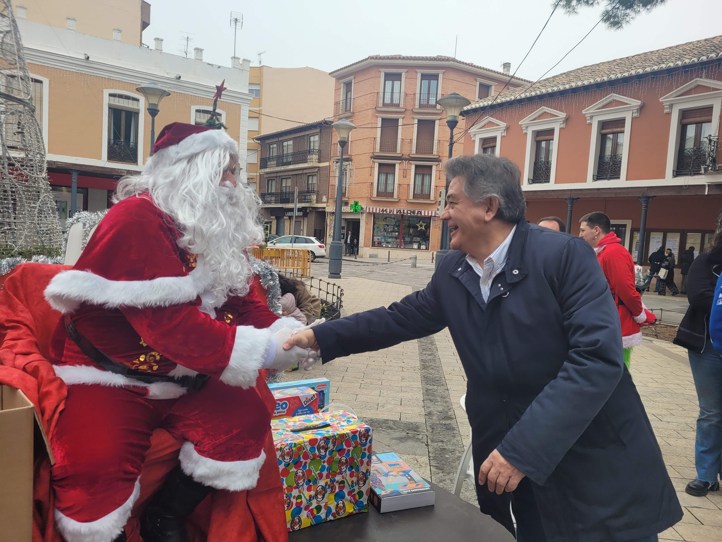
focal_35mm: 26
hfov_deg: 67.3
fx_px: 542
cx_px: 361
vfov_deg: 53.1
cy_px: 271
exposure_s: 1/457
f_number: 1.8
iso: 40
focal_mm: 5.4
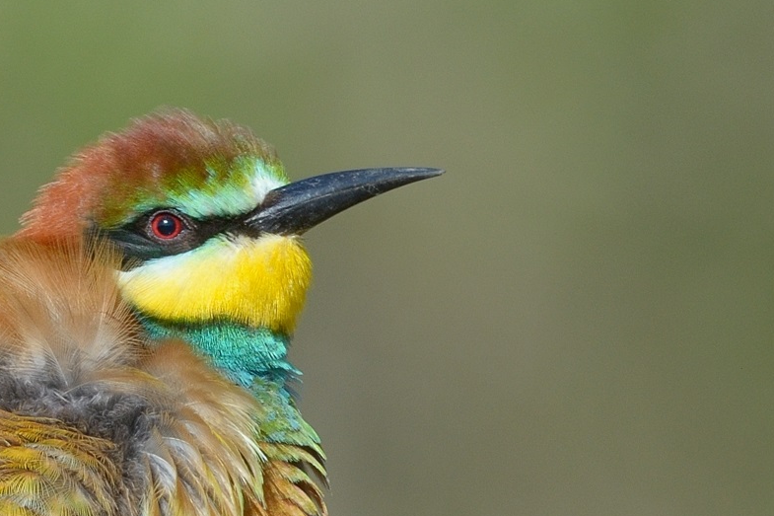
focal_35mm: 1834
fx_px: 39420
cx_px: -138
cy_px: 546
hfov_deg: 1.1
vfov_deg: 0.7
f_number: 11
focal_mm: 600
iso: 800
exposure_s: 1/640
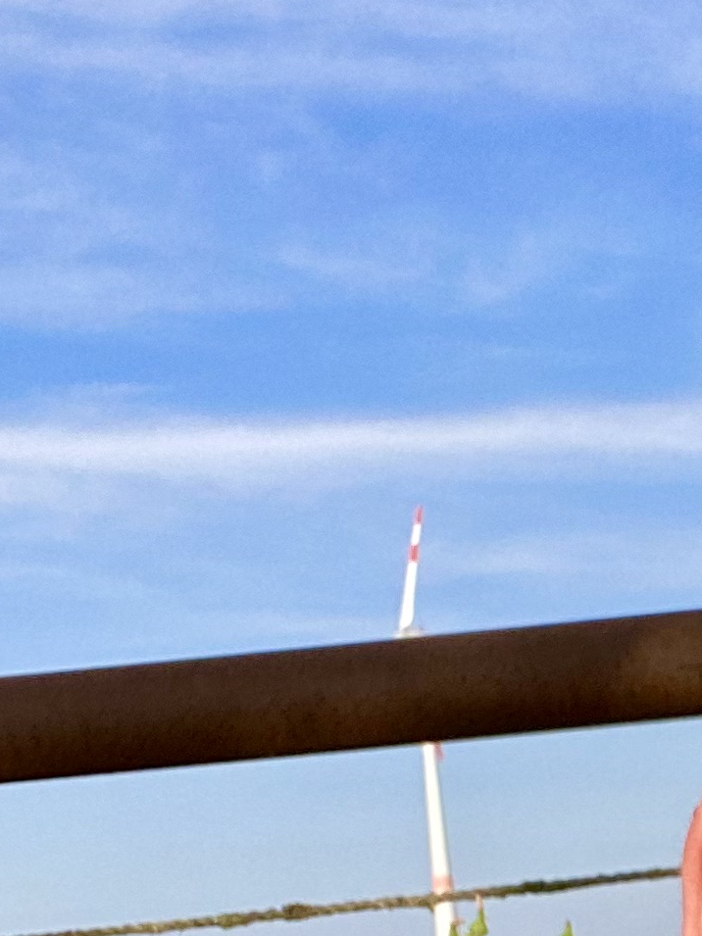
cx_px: 919
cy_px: 1077
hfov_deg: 14.6
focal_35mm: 97
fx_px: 2623
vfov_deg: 19.2
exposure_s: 1/1080
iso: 25
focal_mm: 2.71
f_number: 2.2
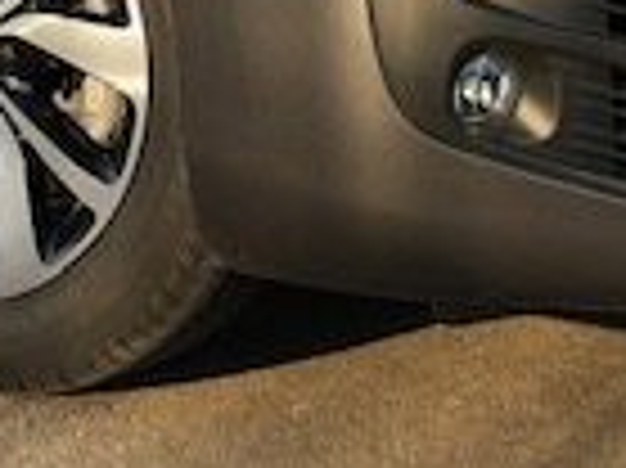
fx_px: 2331
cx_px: 95
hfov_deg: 15.2
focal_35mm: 129
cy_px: -279
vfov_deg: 11.0
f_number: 1.8
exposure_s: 1/480
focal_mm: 4
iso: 20
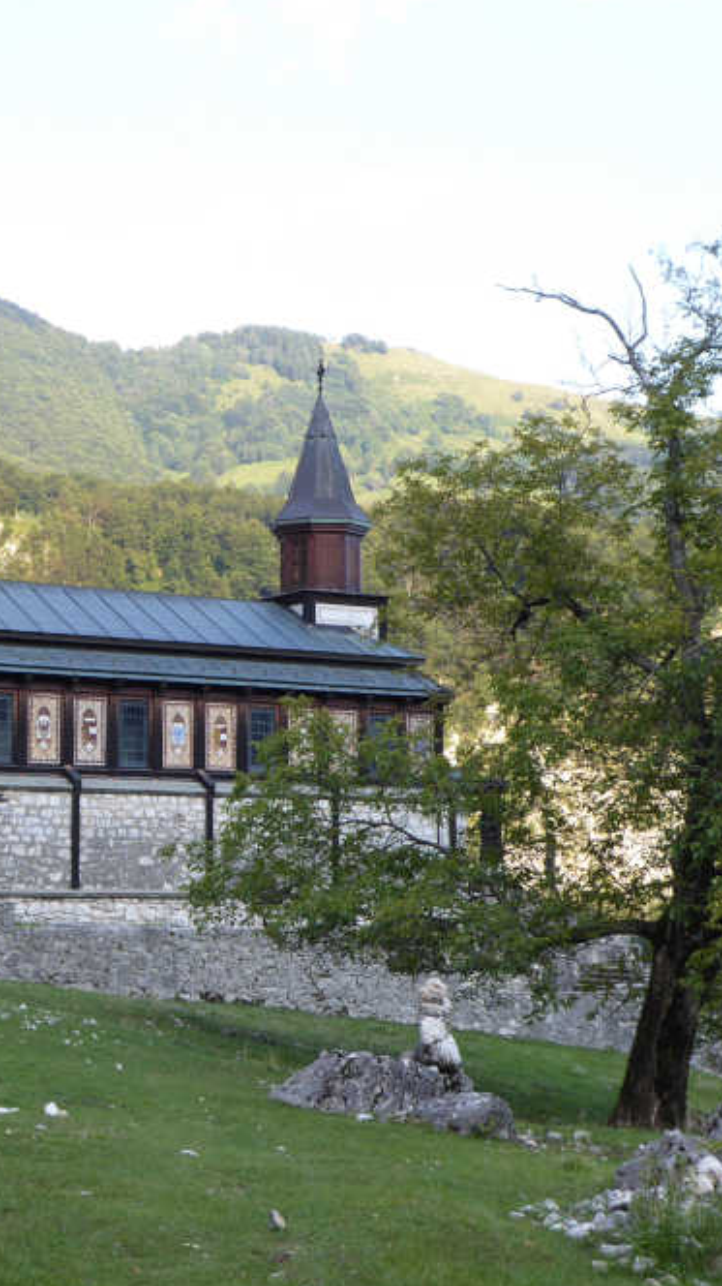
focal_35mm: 65
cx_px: 163
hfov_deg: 18.4
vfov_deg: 32.4
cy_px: 646
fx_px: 2215
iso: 80
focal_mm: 7.8
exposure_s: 1/100
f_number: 3.9
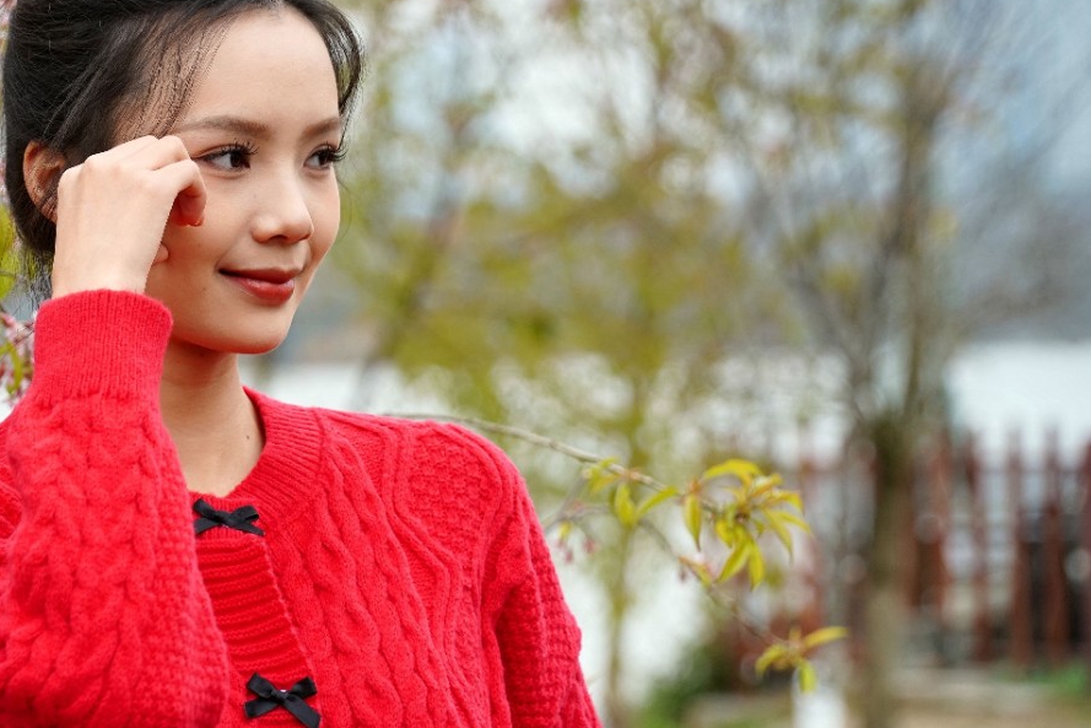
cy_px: 300
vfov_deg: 8.1
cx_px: 275
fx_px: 5152
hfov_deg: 12.1
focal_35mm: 170
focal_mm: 108
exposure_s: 1/160
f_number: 5.6
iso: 100
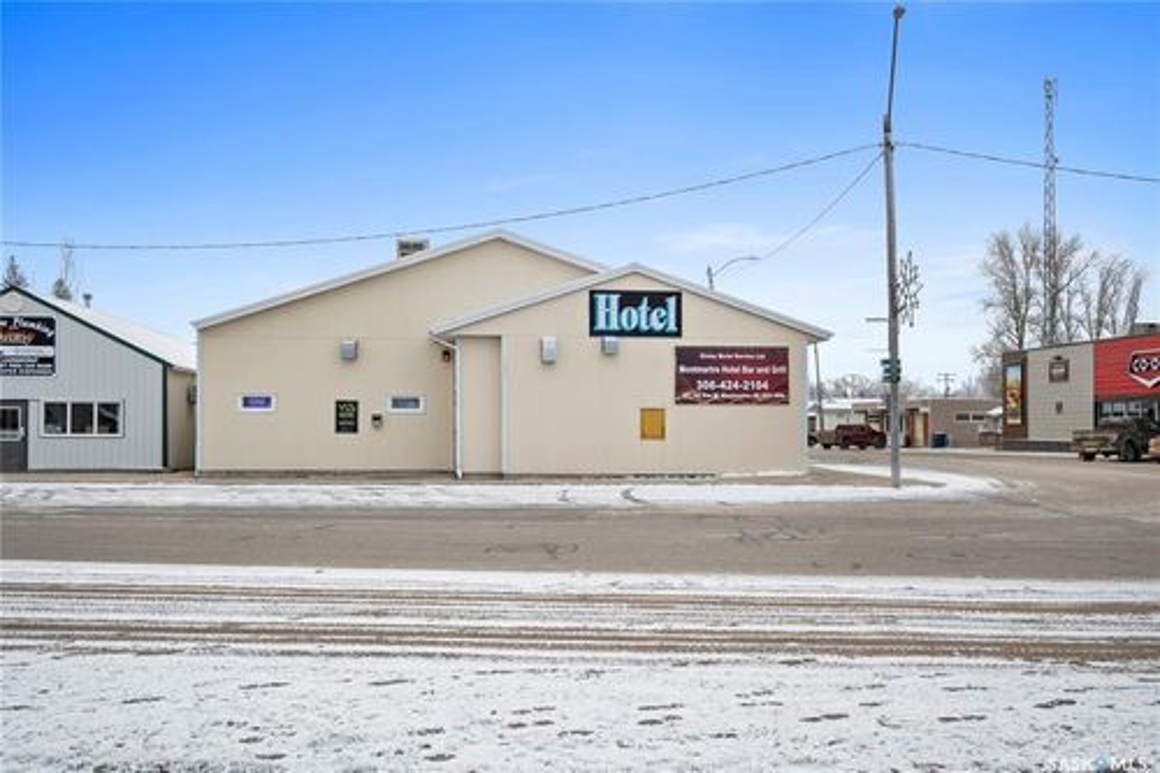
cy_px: 386
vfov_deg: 39.9
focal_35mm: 33
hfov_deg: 57.2
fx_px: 1063
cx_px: 580
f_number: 4
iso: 100
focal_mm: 22
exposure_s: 1/800
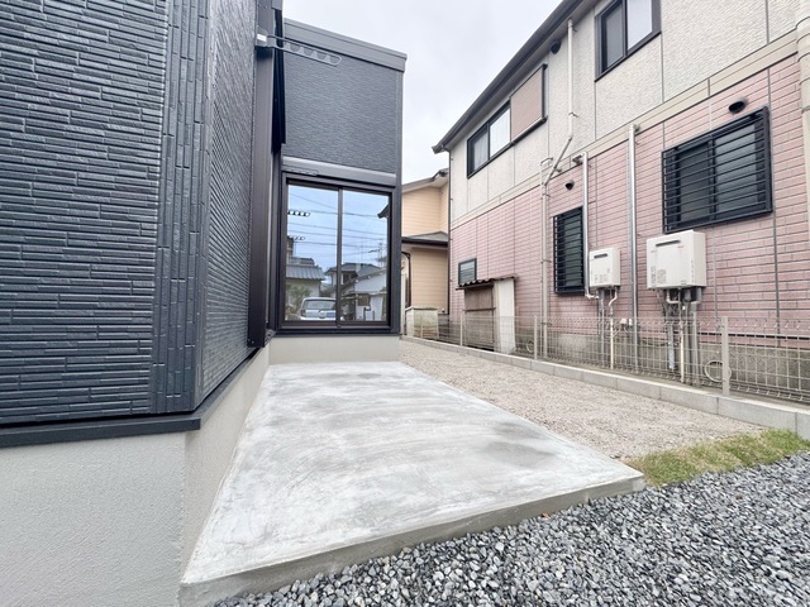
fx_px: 328
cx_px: 405
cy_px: 304
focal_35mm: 14
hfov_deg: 102.1
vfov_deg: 85.7
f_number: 2.2
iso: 80
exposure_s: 1/99
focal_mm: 2.22
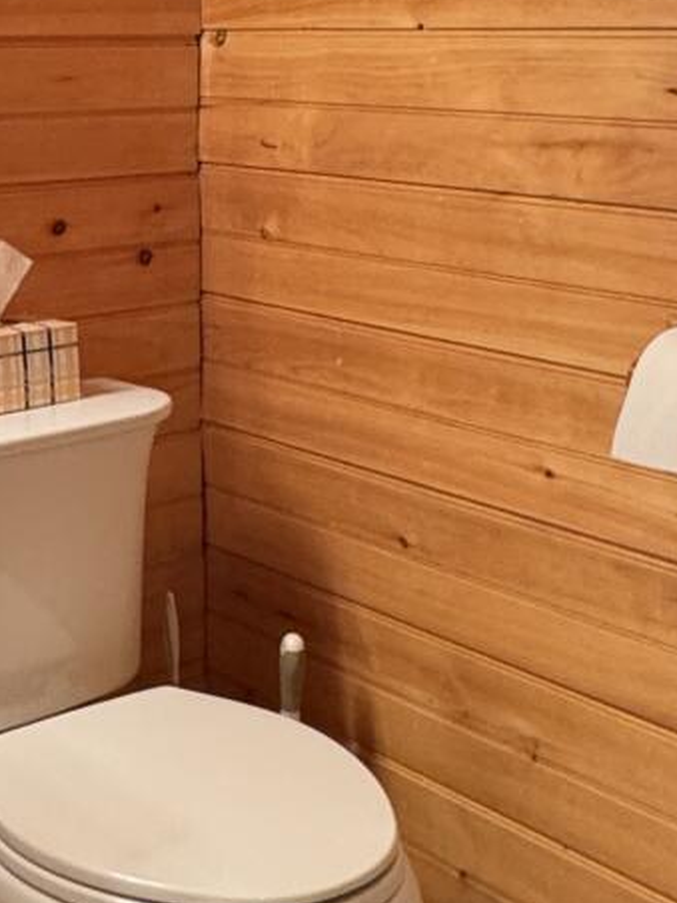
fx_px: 1617
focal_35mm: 62
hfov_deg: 23.6
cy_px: 178
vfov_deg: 30.4
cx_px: 276
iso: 400
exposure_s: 1/60
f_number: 2.2
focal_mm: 2.22
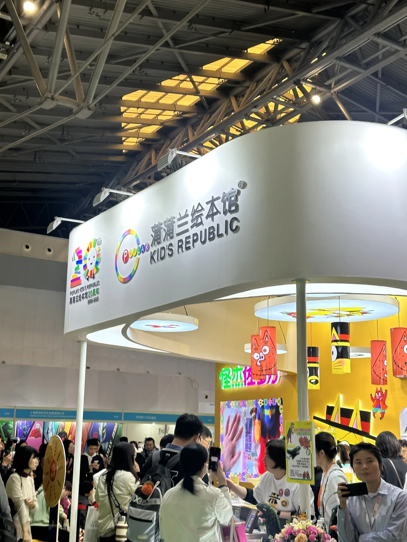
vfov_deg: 39.7
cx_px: 204
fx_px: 752
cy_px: 271
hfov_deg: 30.3
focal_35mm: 48
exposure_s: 1/100
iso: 50
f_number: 1.78
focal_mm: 6.86
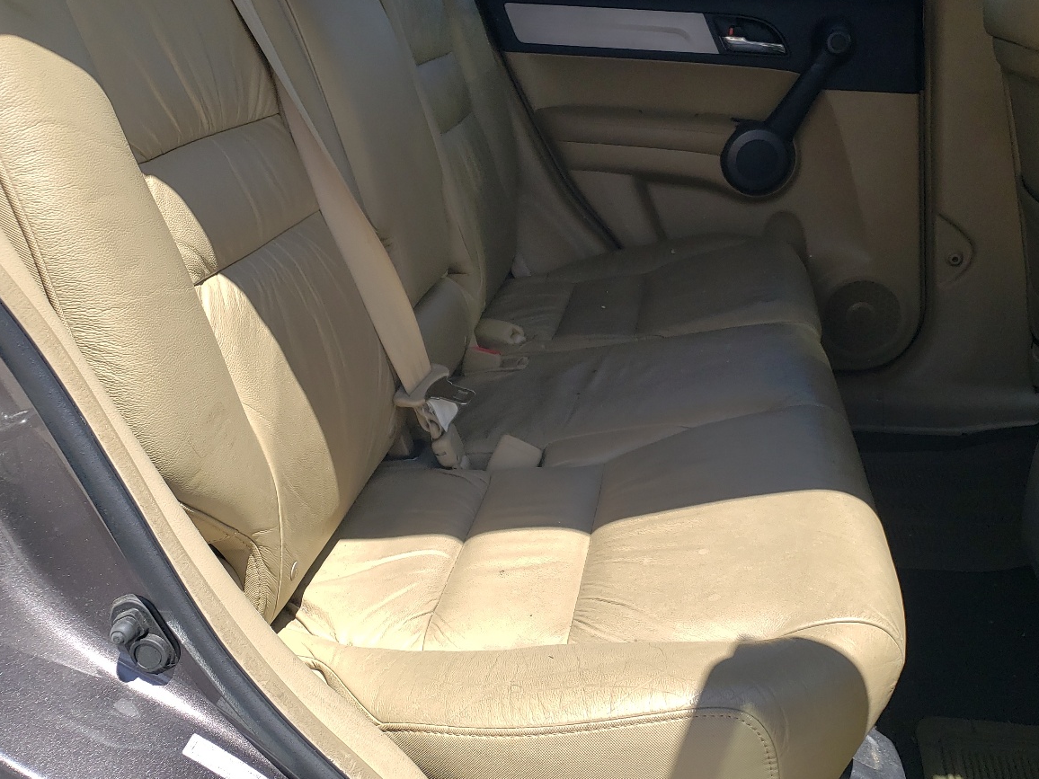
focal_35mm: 36
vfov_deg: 39.6
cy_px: 356
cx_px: 638
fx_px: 1081
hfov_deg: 50.9
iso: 50
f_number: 1.5
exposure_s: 1/1429
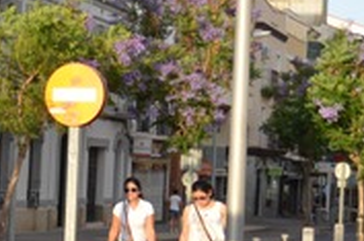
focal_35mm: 125
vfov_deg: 10.9
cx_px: -80
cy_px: 144
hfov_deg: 15.8
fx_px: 1259
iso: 125
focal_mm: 23
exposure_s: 1/200
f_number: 3.8
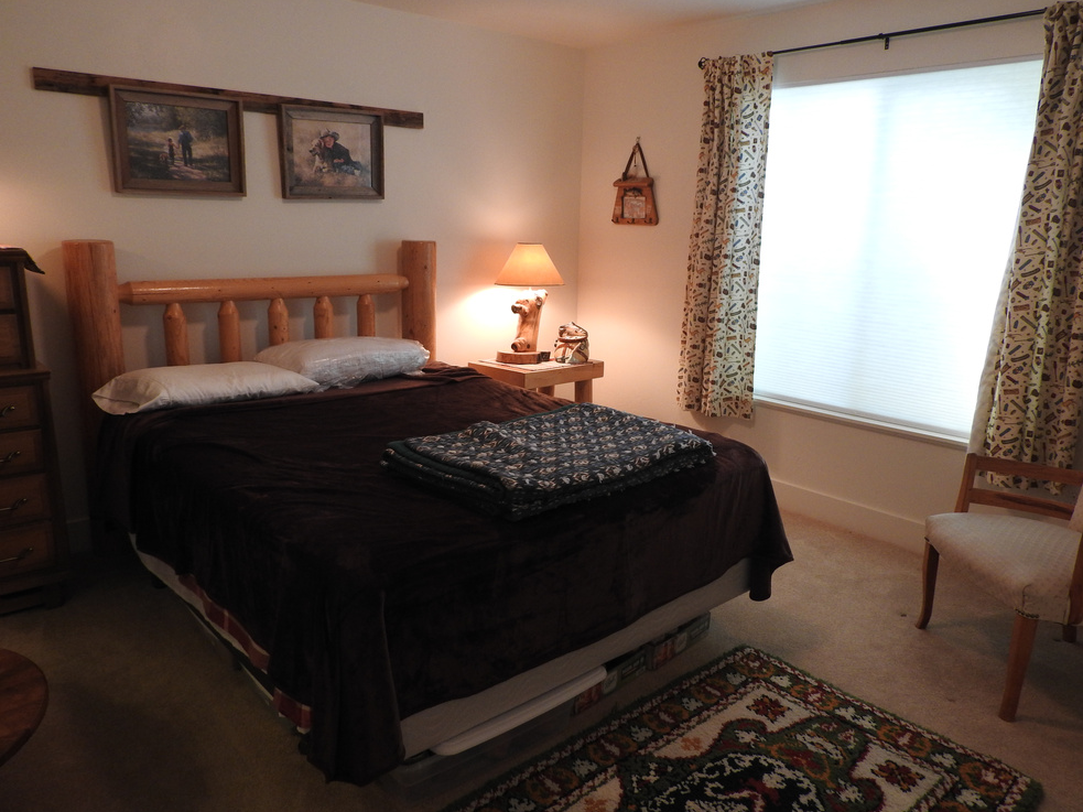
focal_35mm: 25
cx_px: 555
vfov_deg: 54.9
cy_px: 401
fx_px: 782
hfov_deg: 69.4
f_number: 3.3
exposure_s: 1/30
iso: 220
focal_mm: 4.3
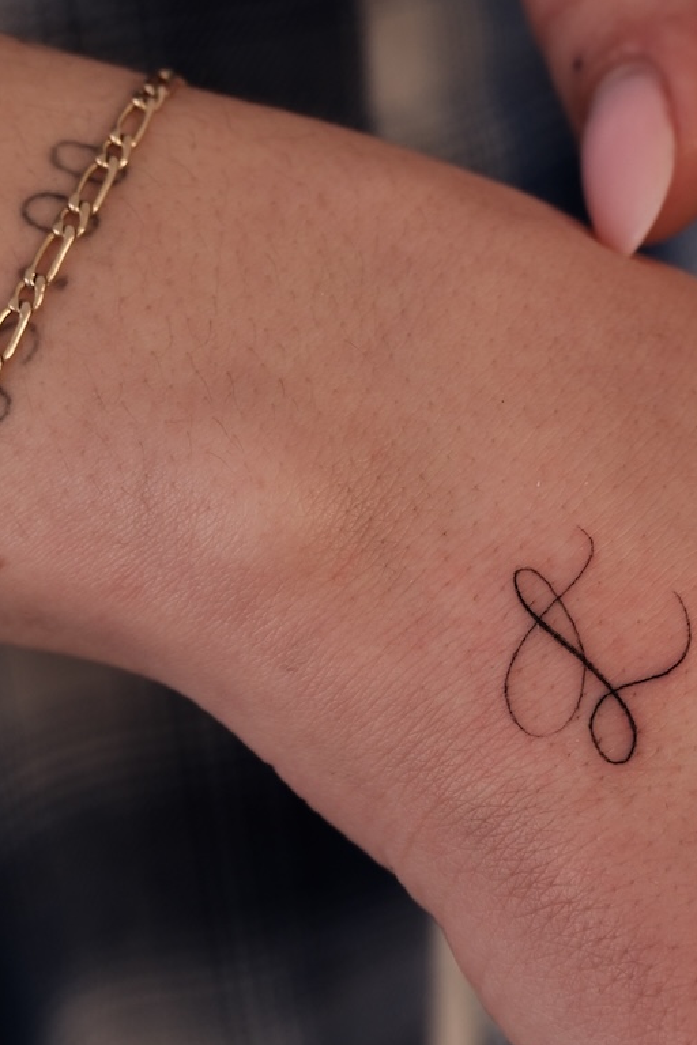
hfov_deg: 12.9
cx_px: 623
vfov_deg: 19.4
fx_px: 3049
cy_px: 601
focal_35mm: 105
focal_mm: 27.9
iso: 250
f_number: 3.6
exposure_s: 1/100
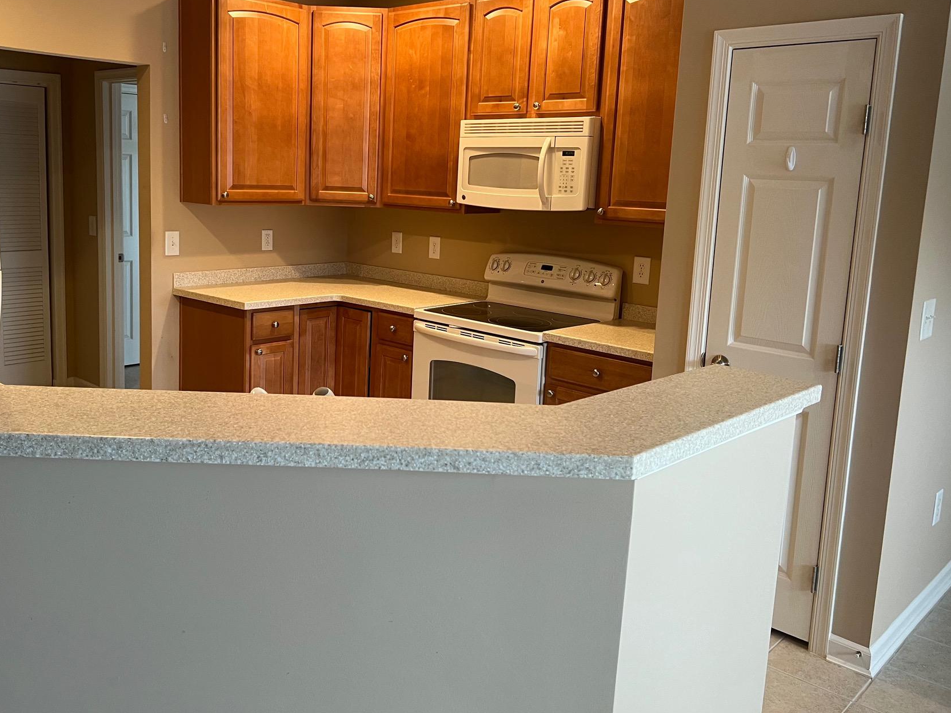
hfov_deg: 56.5
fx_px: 879
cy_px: 293
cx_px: 390
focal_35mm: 32
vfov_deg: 44.0
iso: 100
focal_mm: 5.7
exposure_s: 1/60
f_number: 1.5
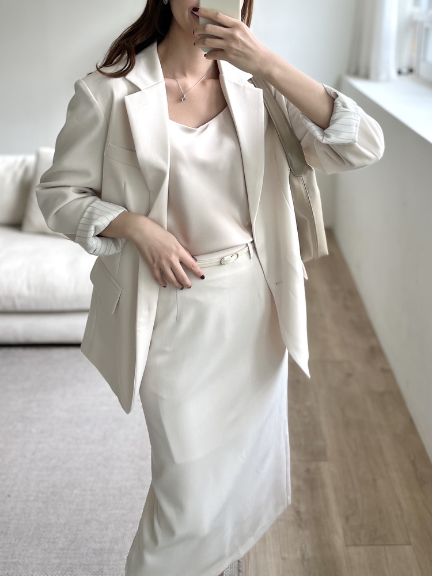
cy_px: 288
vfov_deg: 67.3
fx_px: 433
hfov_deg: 53.1
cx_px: 216
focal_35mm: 26
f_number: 1.6
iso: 40
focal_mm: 5.1
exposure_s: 1/154
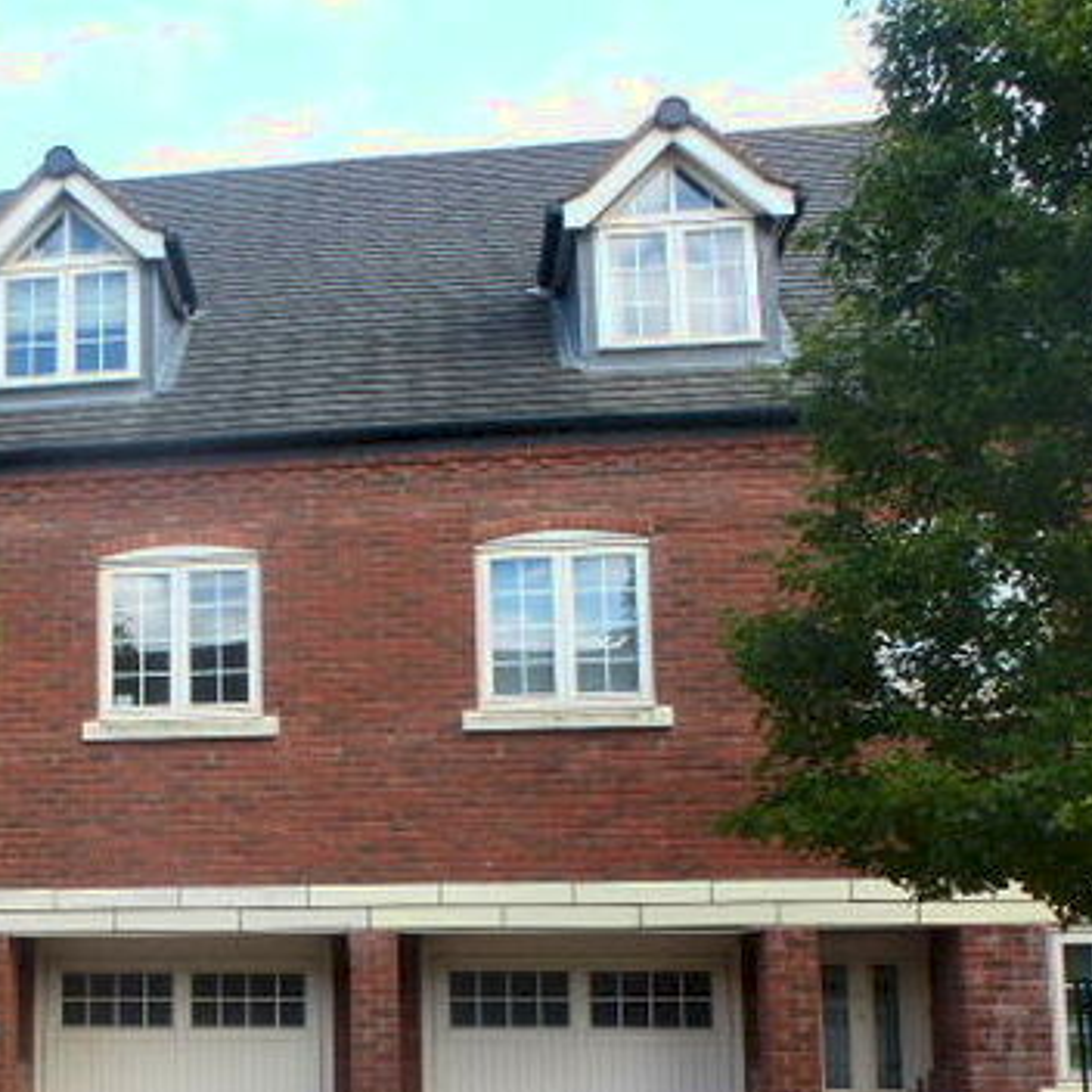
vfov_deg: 37.5
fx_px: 1570
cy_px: 811
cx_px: 133
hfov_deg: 36.3
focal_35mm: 44
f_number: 3.5
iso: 100
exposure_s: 1/100
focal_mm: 4.3
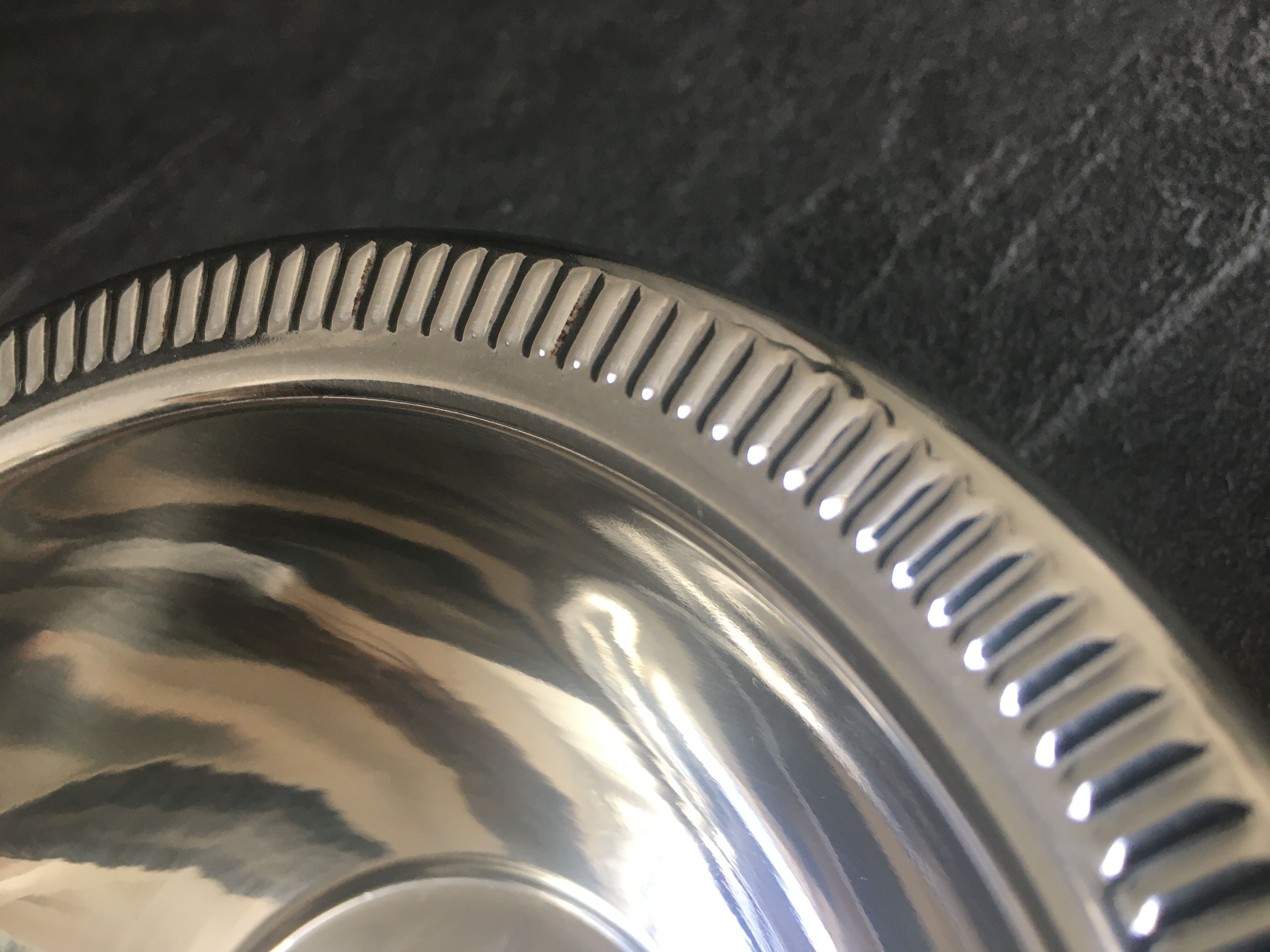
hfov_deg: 61.7
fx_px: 1064
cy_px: 476
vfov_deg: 48.2
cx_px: 635
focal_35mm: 29
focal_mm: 4.15
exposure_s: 1/33
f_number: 2.2
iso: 40
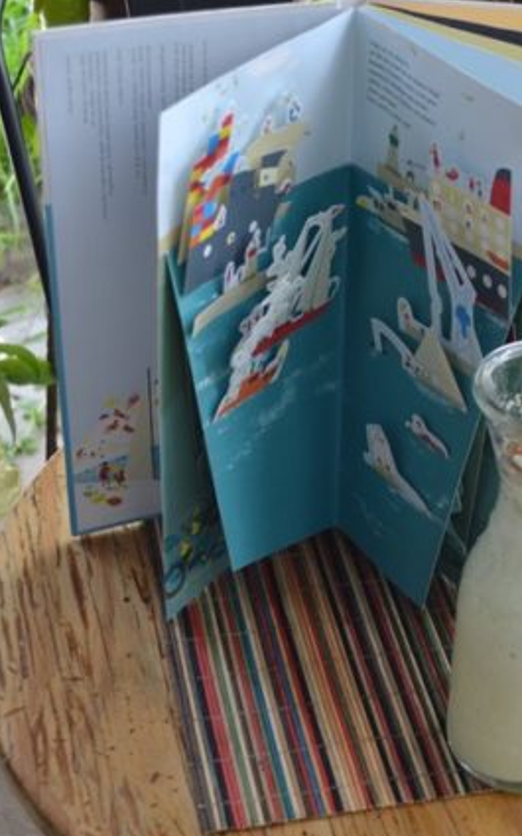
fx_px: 1639
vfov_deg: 28.6
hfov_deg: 17.8
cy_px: 408
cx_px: 492
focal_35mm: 72
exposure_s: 1/80
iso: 400
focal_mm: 26
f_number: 4.5
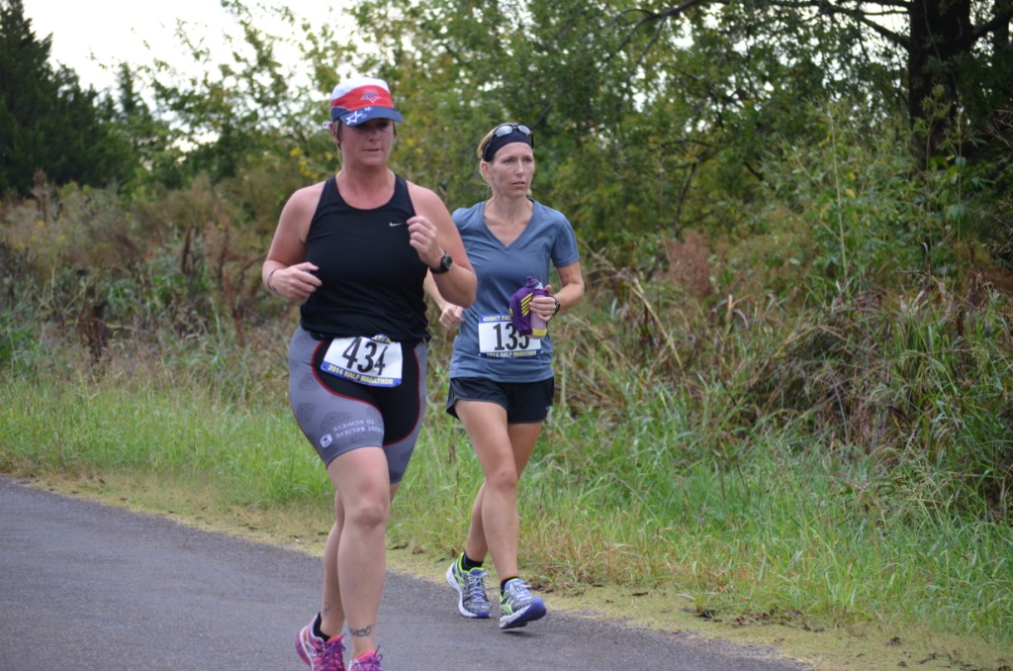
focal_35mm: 138
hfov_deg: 14.9
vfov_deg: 9.9
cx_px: 506
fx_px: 3875
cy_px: 336
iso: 800
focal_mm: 92
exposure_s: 1/640
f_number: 4.5
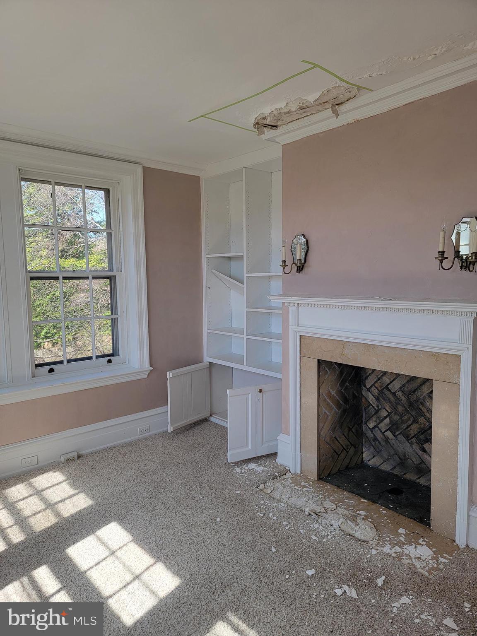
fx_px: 441
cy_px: 318
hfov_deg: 56.8
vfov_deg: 71.6
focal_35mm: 24
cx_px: 238
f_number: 1.8
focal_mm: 6.7
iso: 20
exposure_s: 1/120
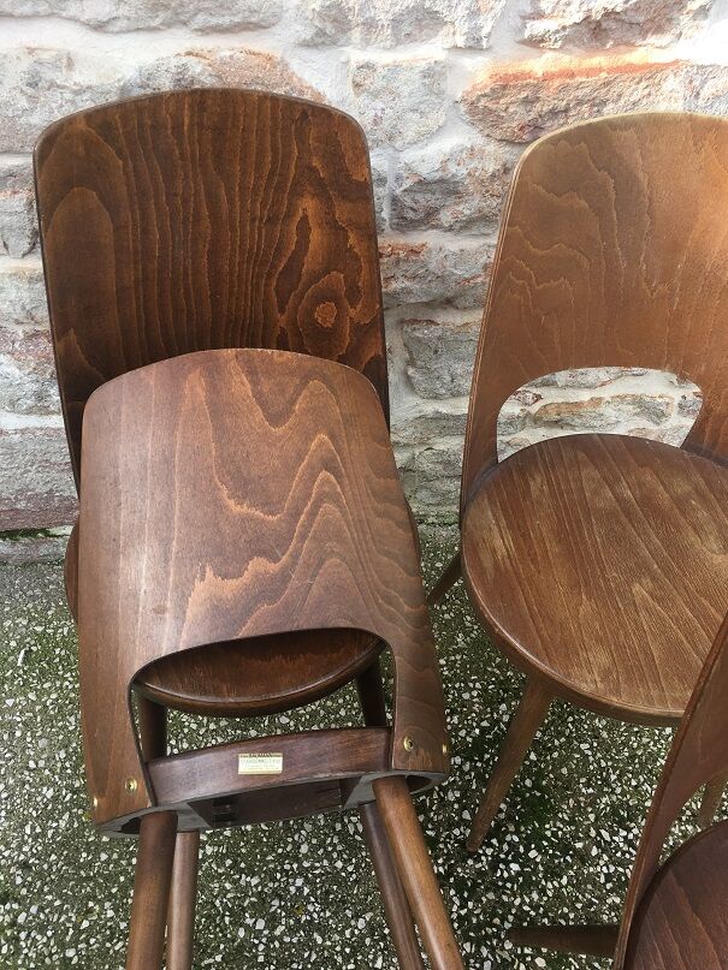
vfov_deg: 61.7
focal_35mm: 29
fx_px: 813
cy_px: 485
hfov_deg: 48.2
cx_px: 364
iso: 25
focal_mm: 4.15
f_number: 2.2
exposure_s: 1/255
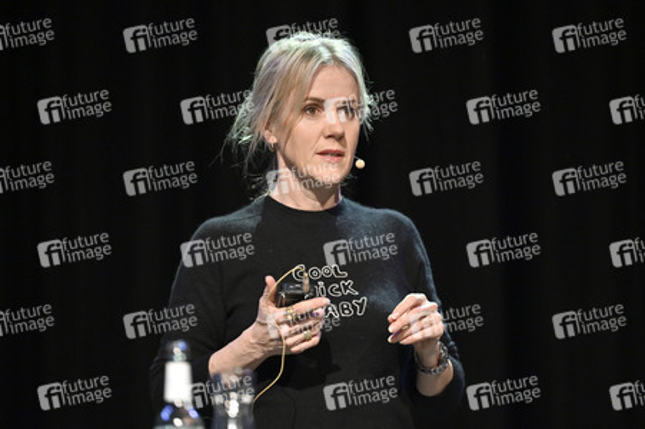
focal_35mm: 200
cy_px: 214
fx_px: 3581
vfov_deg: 6.9
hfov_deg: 10.3
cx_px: 322
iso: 1600
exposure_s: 1/320
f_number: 2.8
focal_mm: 200
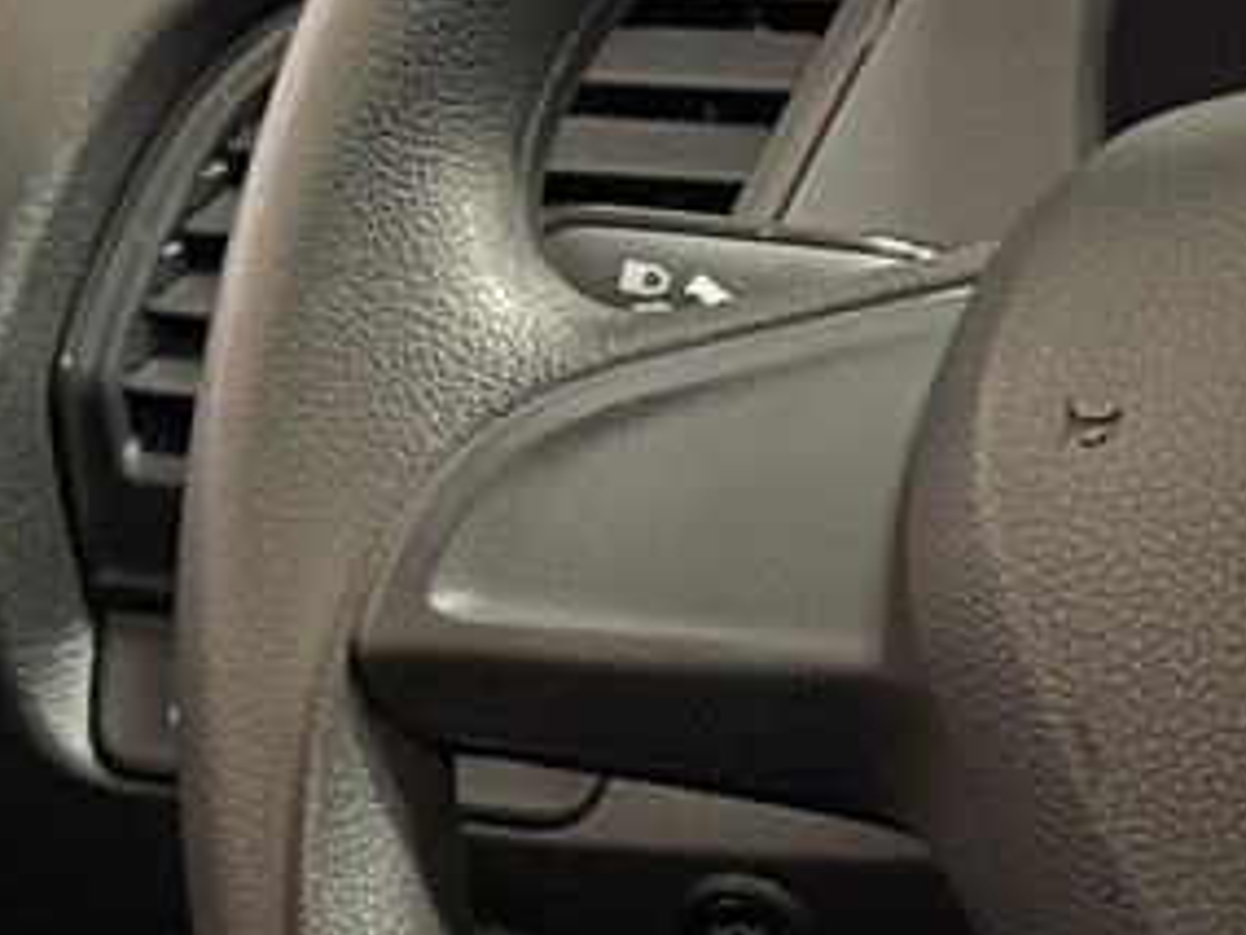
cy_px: 680
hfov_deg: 8.1
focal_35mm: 243
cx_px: 930
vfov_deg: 6.1
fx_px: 8747
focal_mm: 6.76
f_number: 1.78
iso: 500
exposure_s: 1/38
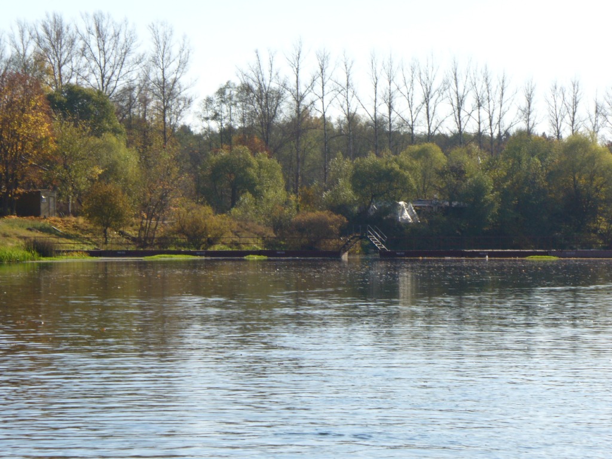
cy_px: 230
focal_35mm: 127
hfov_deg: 15.5
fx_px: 2245
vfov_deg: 11.7
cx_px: 306
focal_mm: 21
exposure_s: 1/160
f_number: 7.4
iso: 80
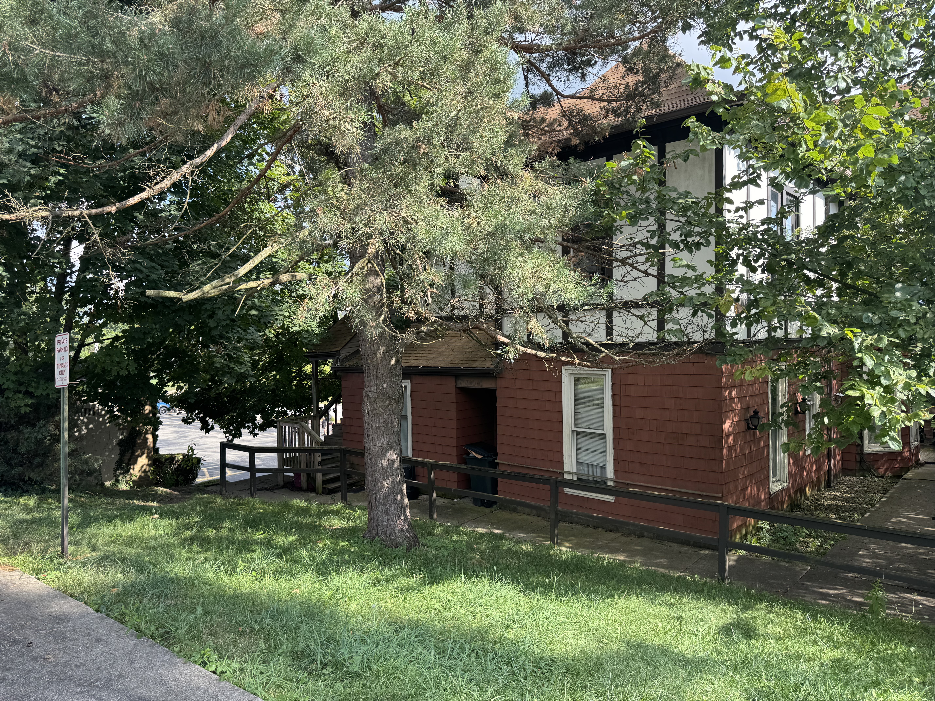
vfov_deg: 56.8
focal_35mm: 24
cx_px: 468
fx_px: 648
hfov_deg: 71.6
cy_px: 350
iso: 80
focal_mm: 6.76
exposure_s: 1/747
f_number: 1.78
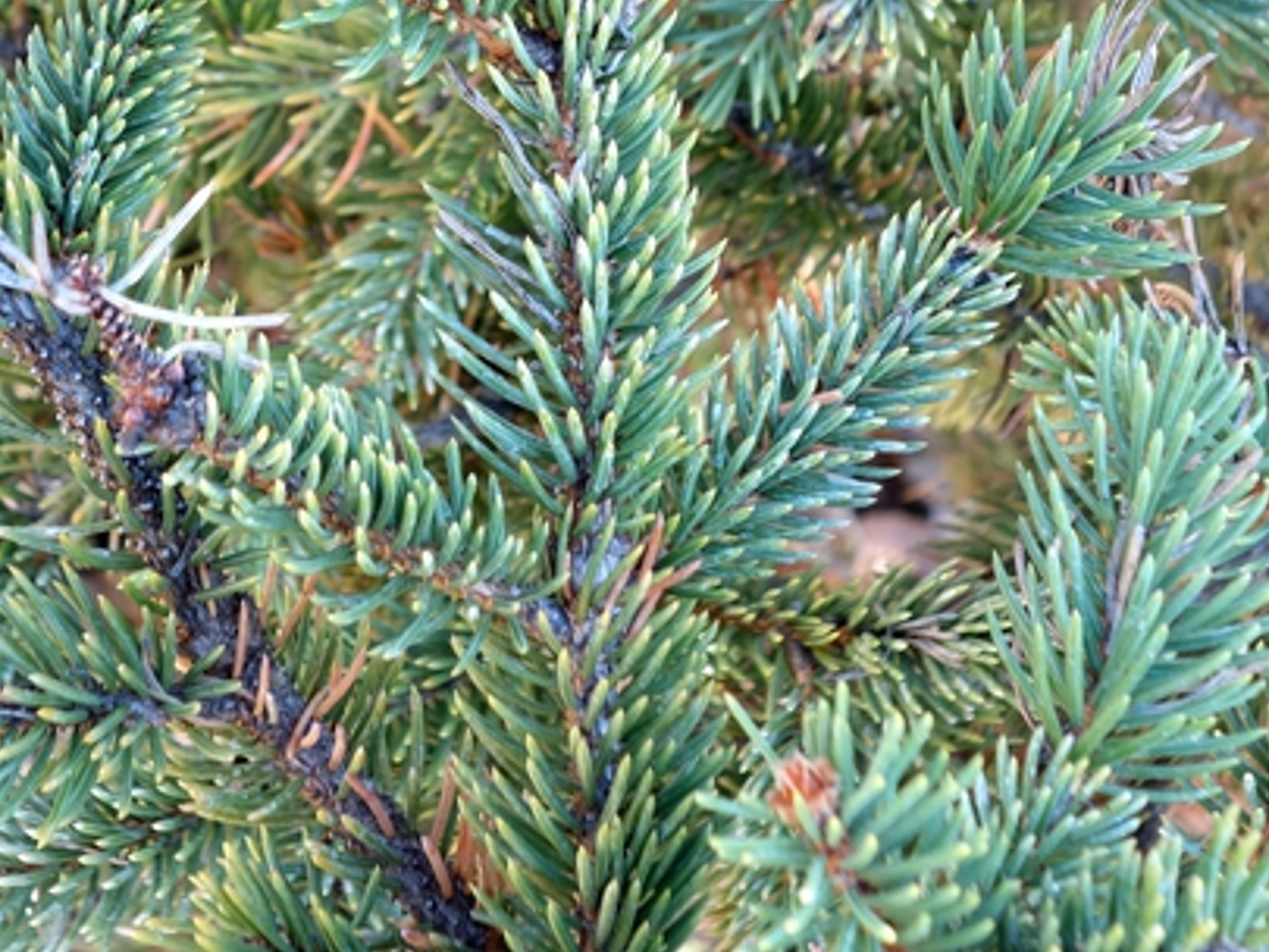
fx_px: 3924
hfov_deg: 18.3
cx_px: 338
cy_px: -102
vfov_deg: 13.6
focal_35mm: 107
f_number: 5
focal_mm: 16.39
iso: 320
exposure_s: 1/50
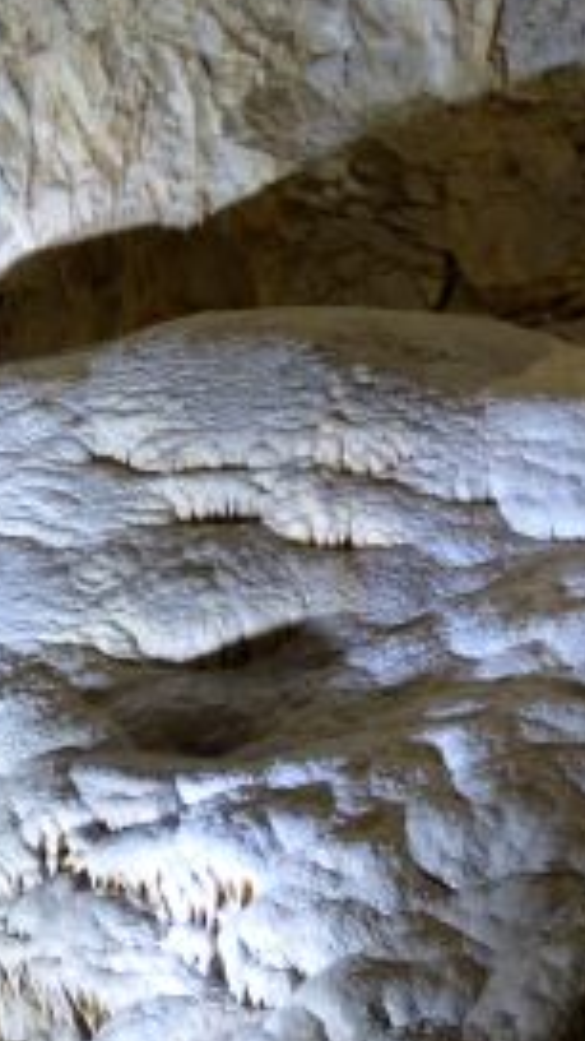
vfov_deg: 36.0
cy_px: 534
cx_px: -145
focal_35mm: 58
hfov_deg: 19.4
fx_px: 1599
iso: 200
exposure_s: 1/5
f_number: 4
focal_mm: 5.3
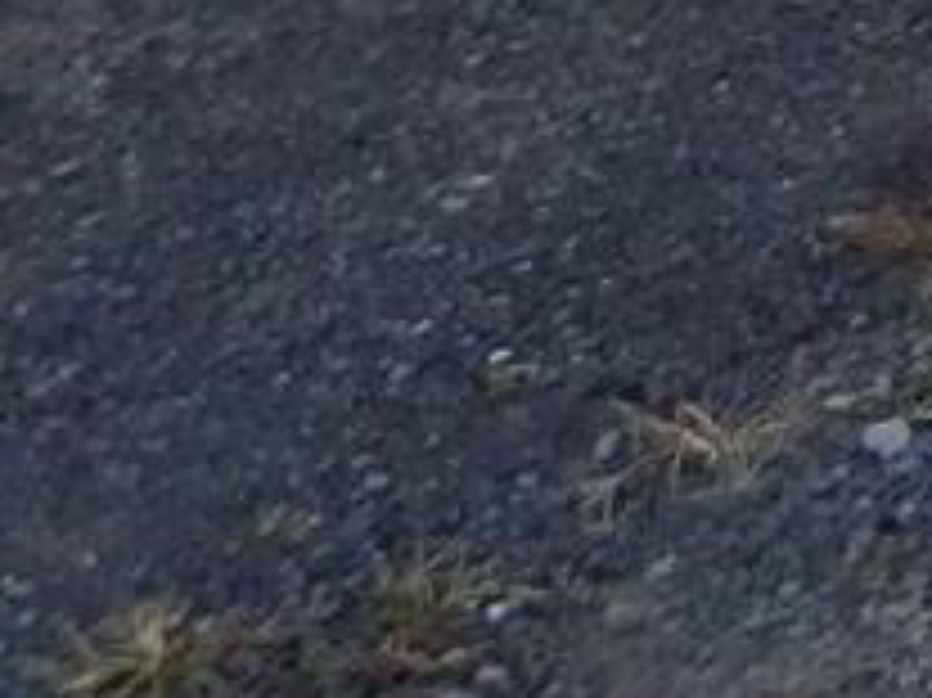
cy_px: -1211
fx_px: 4117
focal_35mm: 153
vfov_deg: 8.5
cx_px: 2548
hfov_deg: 10.3
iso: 125
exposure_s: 1/400
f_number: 3
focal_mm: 4
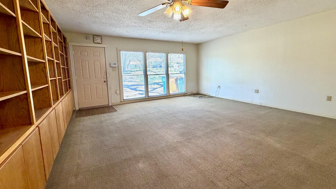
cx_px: 171
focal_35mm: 16
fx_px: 143
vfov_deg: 67.0
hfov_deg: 99.4
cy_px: 87
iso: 320
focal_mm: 2.22
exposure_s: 1/120
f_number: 2.2
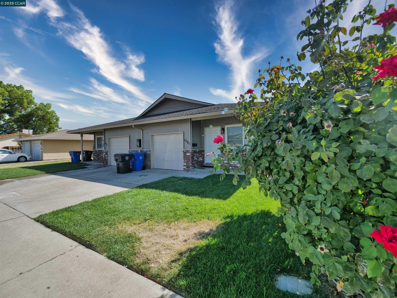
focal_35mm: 14
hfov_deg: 102.1
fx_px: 161
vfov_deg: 85.7
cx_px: 198
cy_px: 149
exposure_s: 1/1000
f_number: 4.5
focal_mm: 7
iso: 250
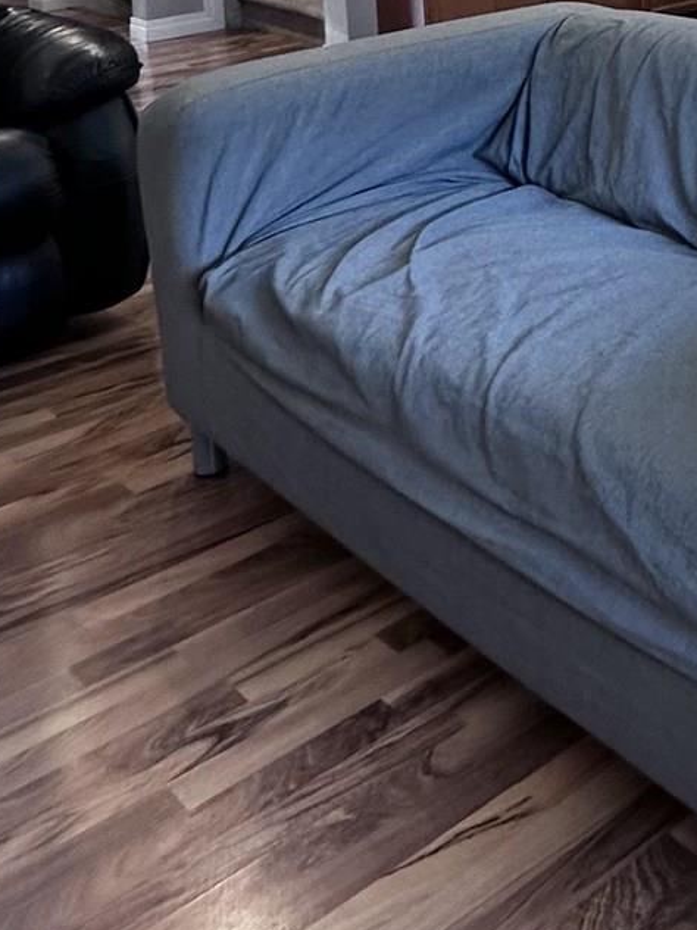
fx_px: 1369
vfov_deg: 32.6
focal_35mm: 51
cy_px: -110
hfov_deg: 24.1
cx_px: 968
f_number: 2.2
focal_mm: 2.22
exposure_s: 1/60
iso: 200
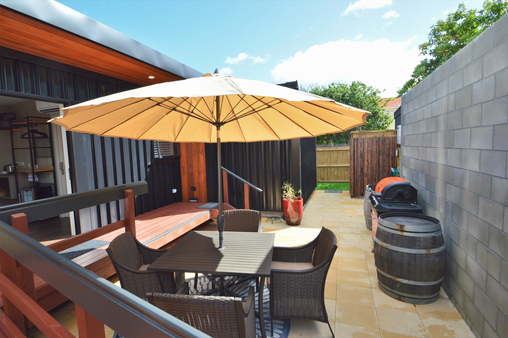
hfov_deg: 92.5
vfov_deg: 69.6
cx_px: 254
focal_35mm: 17
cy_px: 169
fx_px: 243
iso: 400
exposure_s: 1/250
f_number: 10
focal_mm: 11.5
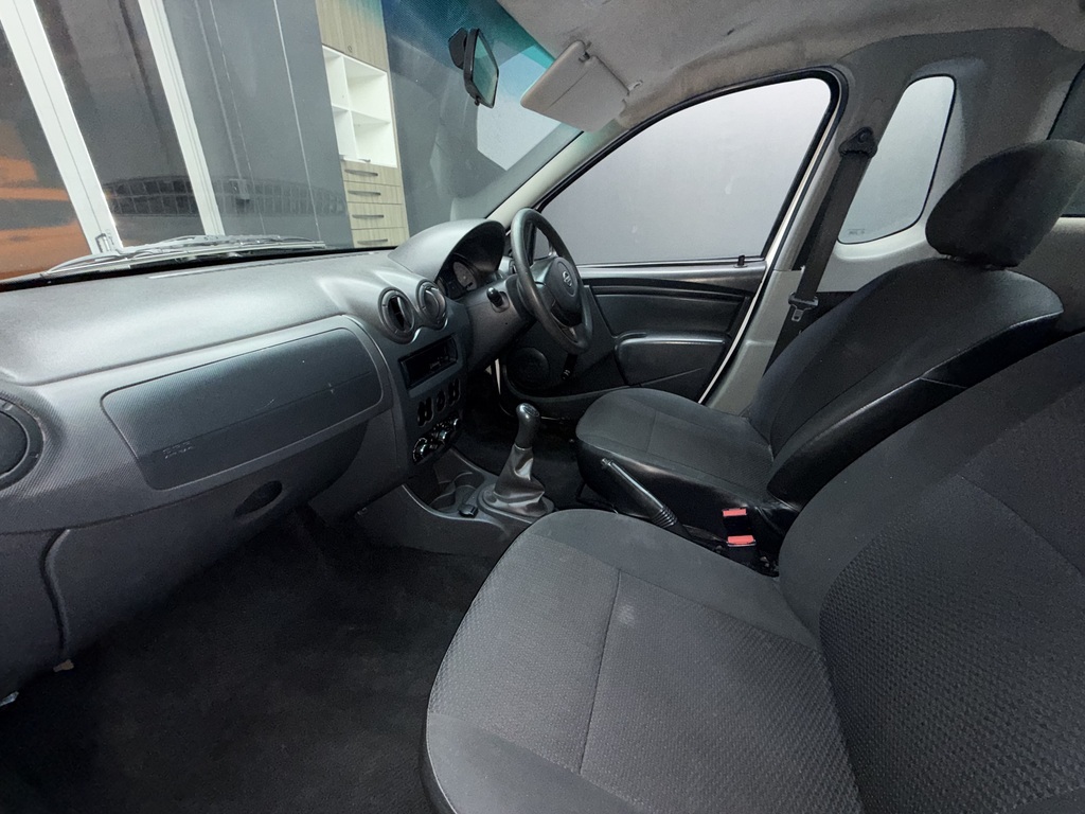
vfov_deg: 85.7
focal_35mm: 14
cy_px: 407
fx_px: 439
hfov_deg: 102.1
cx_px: 542
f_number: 2.2
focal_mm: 2.22
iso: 125
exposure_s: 1/33
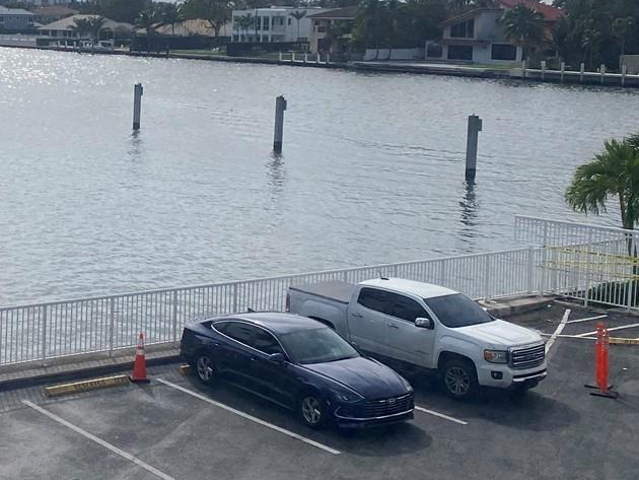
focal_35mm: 66
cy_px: 157
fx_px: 1219
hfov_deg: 27.9
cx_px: 24
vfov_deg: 22.2
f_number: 1.8
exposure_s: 1/11494
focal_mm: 4.25
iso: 32
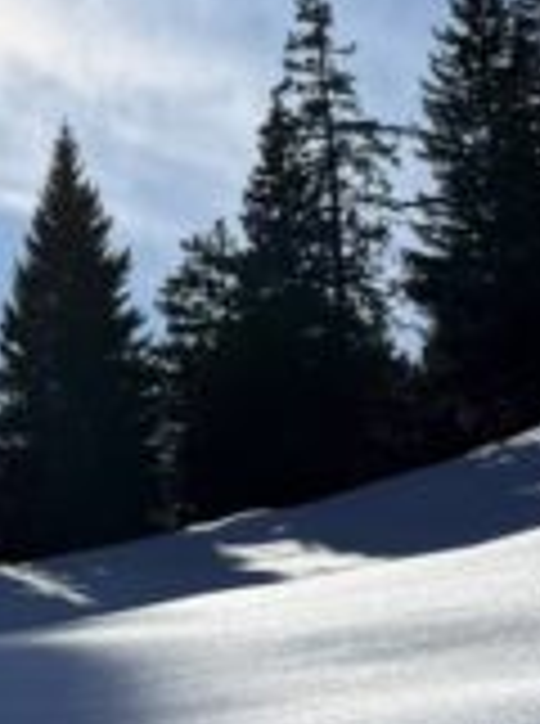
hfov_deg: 9.2
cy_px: 252
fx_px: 3195
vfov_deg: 12.9
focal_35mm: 153
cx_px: -436
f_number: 1.78
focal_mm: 6.76
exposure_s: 1/11905
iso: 80
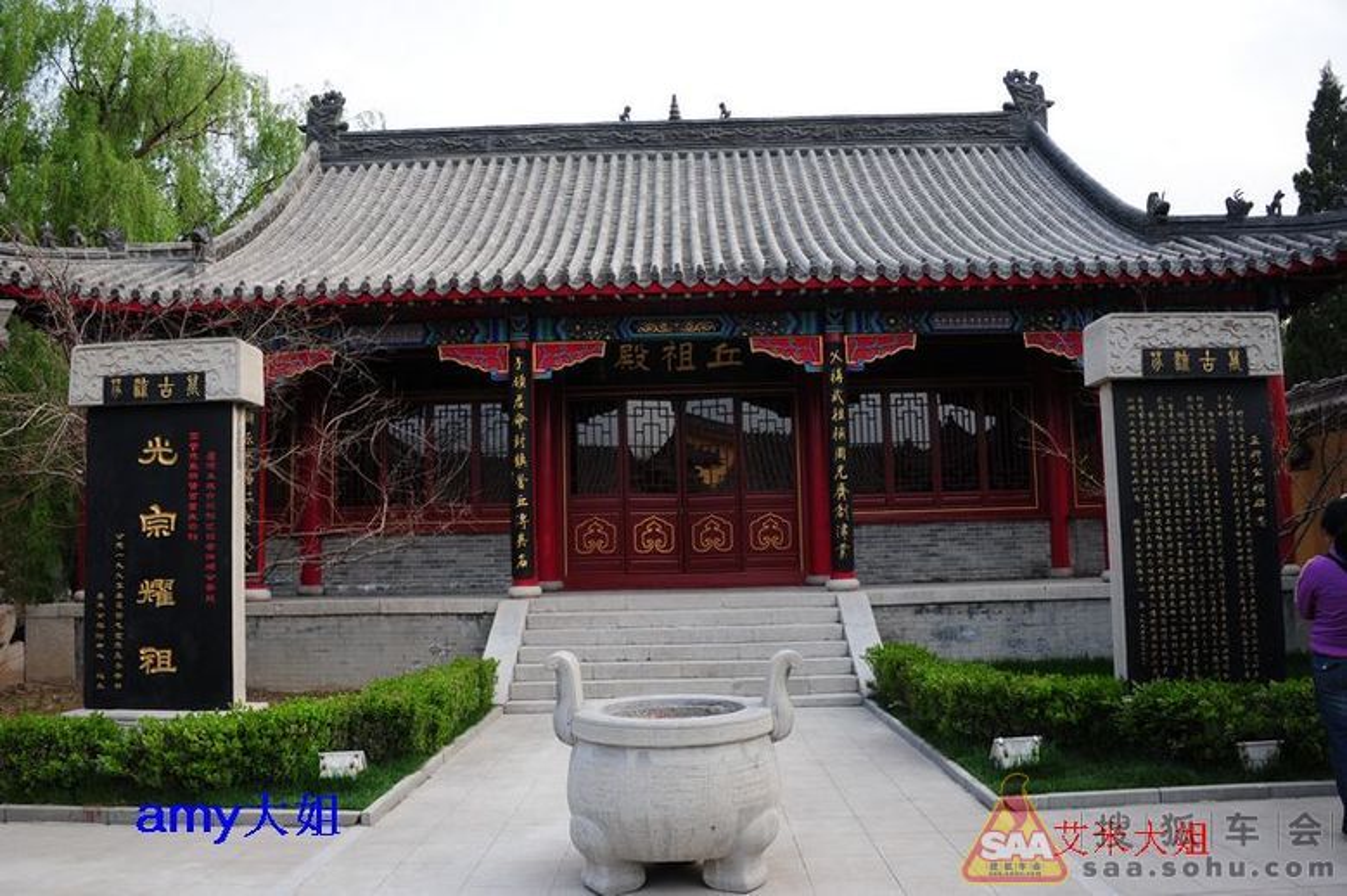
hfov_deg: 65.5
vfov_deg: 46.3
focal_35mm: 28
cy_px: 448
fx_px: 1047
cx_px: 674
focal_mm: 28
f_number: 8
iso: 280
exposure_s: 1/125
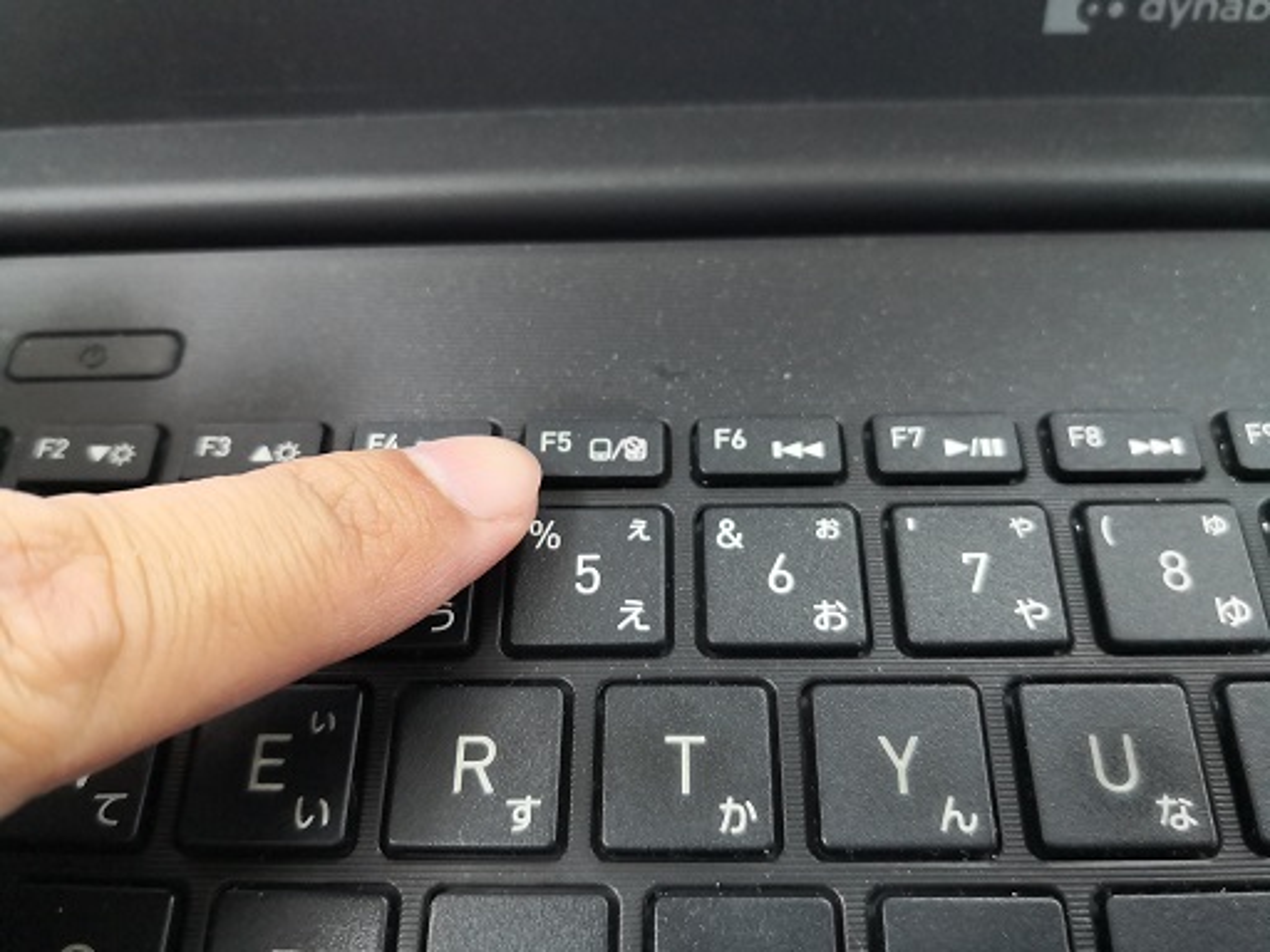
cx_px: 635
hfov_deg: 65.3
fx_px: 991
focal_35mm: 27
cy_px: 476
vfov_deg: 51.4
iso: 250
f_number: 1.6
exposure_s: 1/30
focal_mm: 3.95
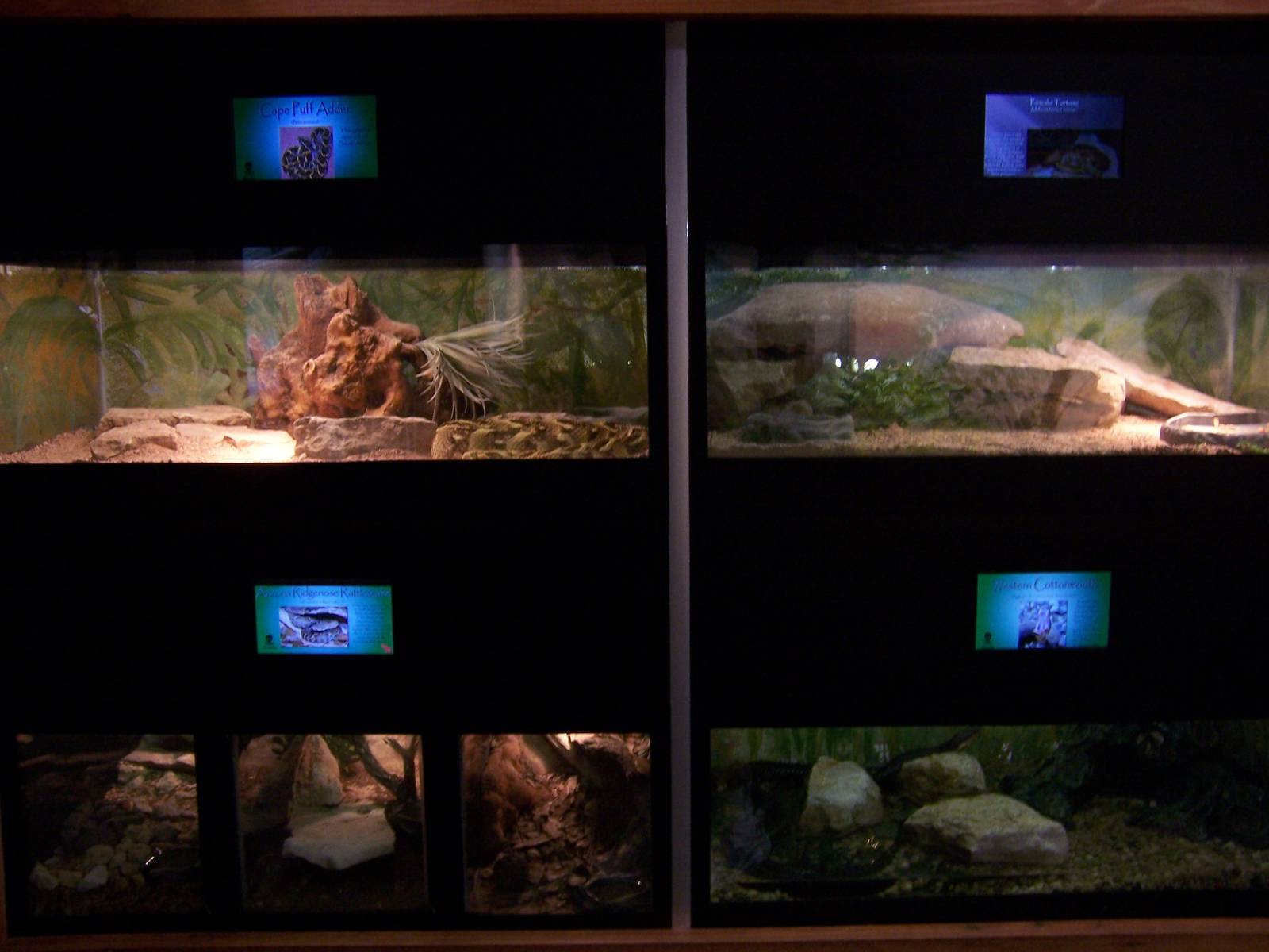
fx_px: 1210
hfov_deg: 55.4
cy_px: 476
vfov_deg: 42.9
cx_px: 634
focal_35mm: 33
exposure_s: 1/30
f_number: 3.4
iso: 140
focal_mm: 5.5
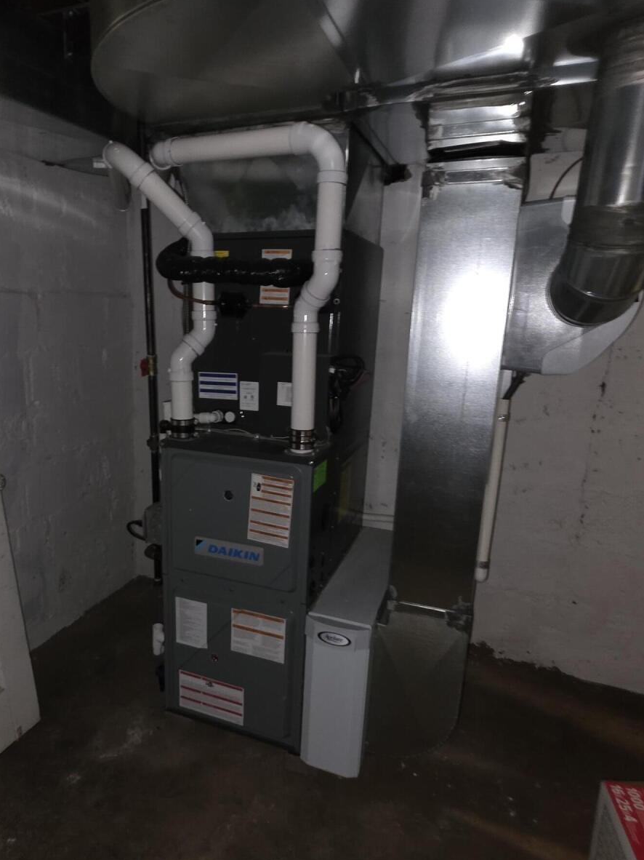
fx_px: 546
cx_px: 240
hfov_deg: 60.2
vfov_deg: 76.3
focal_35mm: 22
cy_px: 456
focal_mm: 2.2
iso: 160
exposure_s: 1/9.99
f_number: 1.9
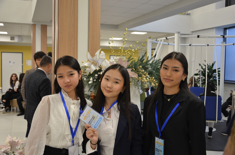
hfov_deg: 49.6
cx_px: 118
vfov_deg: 34.1
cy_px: 78
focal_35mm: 39
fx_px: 254
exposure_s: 1/60
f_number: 4
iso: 500
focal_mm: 26
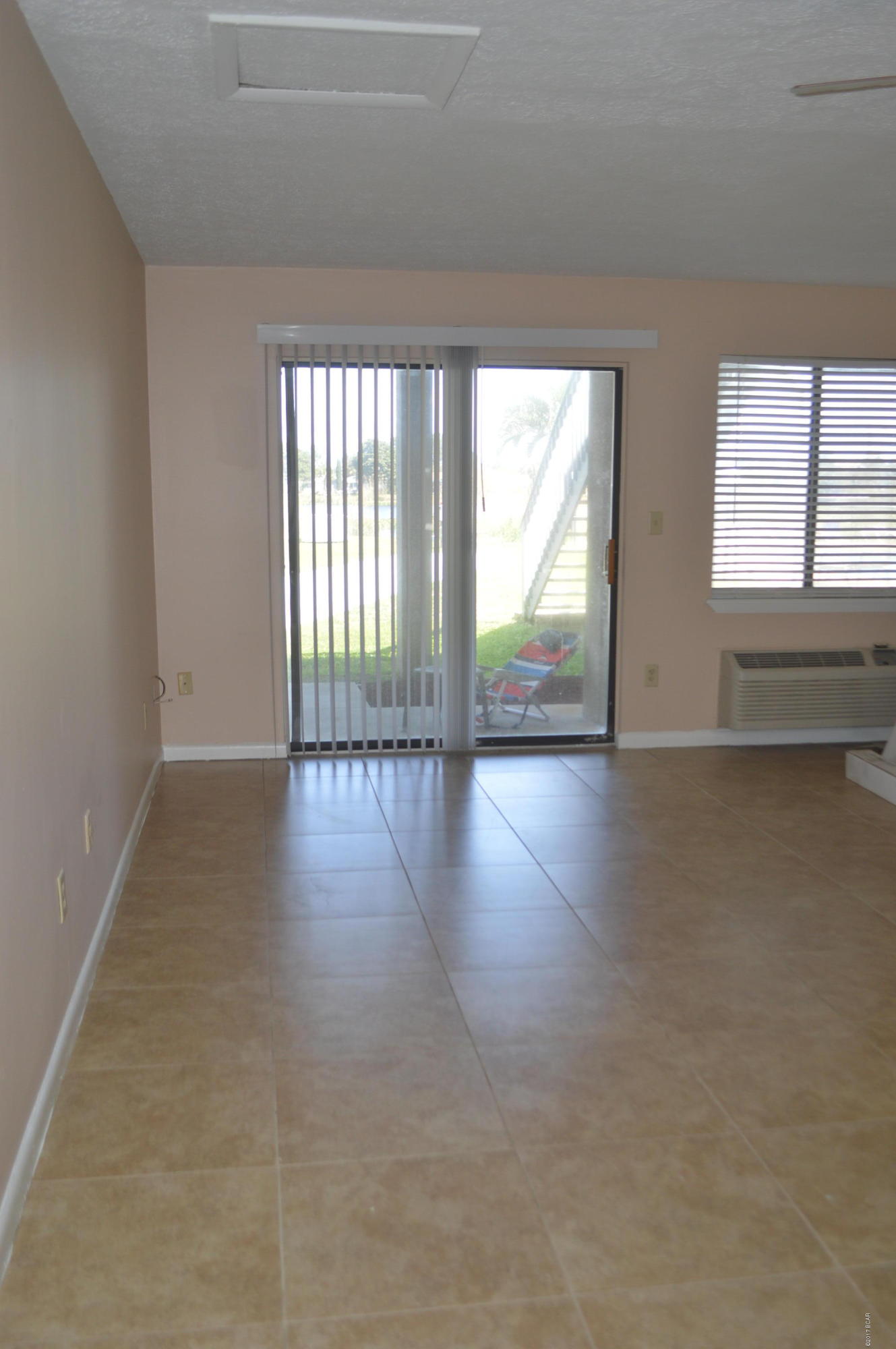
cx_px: 448
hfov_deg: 39.9
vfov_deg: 57.3
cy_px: 674
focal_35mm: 33
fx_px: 1235
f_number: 4
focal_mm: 22
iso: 220
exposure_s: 1/125
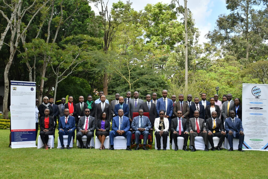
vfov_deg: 26.0
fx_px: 387
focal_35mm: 52
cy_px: 90
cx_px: 134
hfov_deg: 38.2
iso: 320
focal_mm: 26
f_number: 3.8
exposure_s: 1/2000
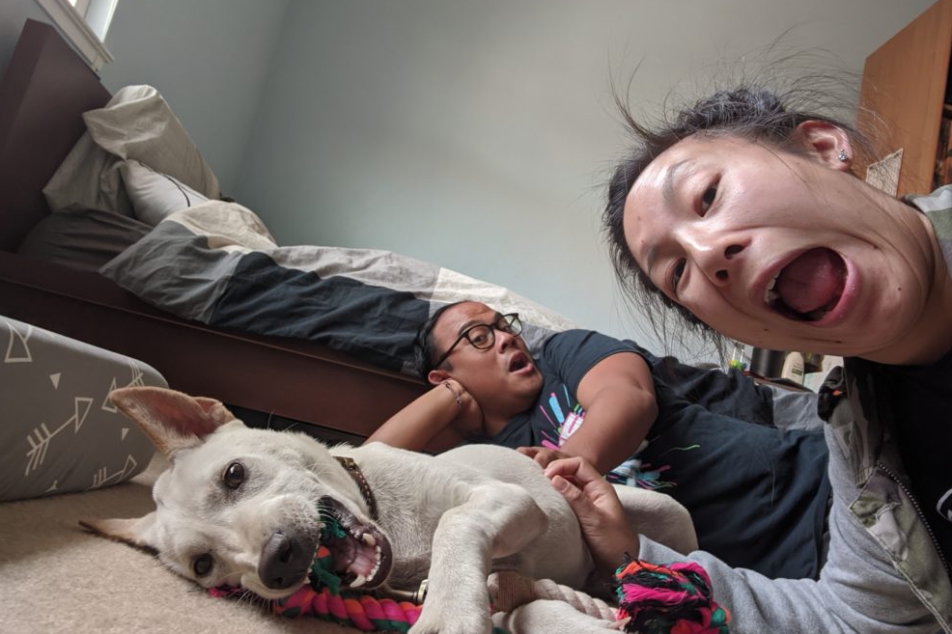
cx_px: 469
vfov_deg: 47.9
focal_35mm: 27
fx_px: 714
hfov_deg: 67.4
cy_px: 314
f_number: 2.4
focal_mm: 3.38
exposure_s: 1/30
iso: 74
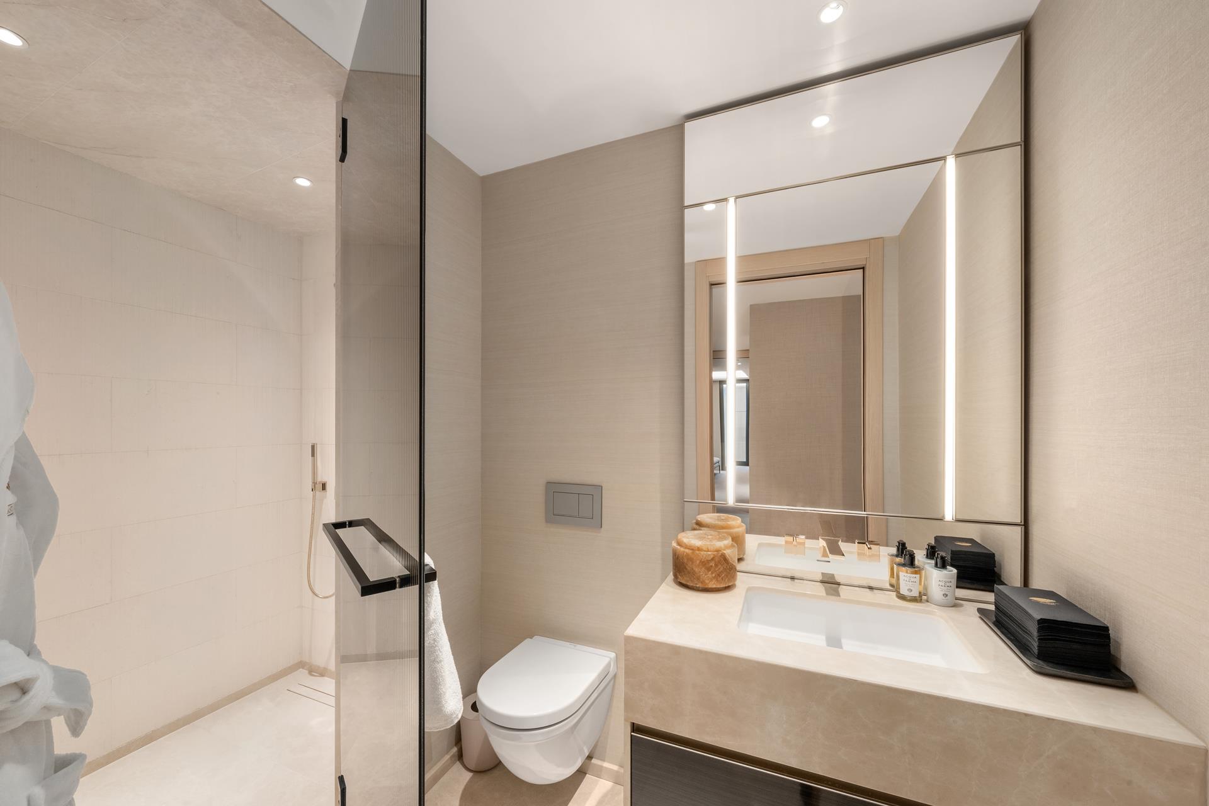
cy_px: 403
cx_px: 604
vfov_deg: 85.4
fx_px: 437
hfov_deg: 108.3
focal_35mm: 13
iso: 500
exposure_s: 1/1.25
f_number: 16
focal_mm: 13
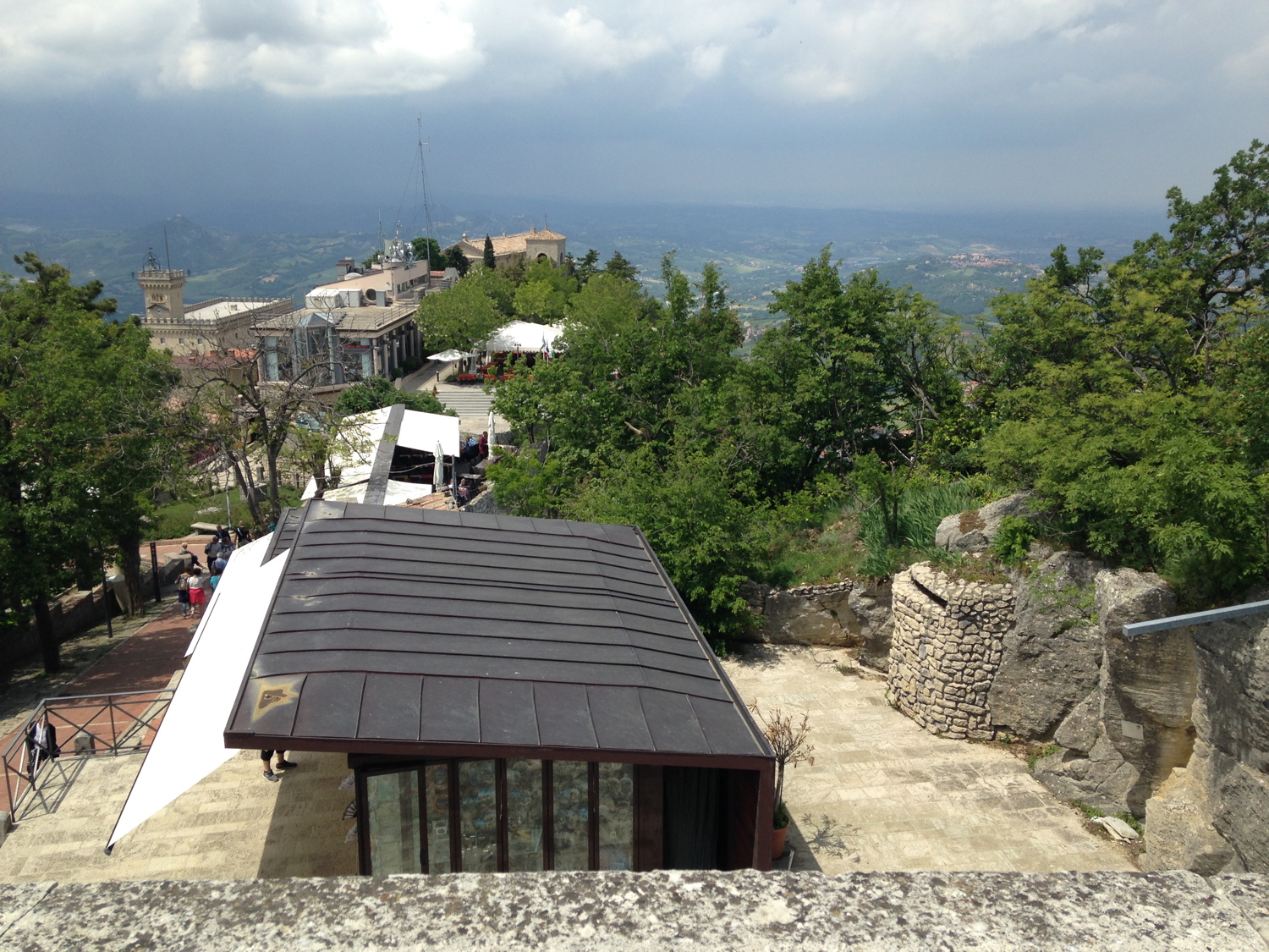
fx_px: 1210
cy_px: 476
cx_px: 634
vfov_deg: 42.9
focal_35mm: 33
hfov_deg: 55.4
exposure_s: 1/1466
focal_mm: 4.12
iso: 50
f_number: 2.4
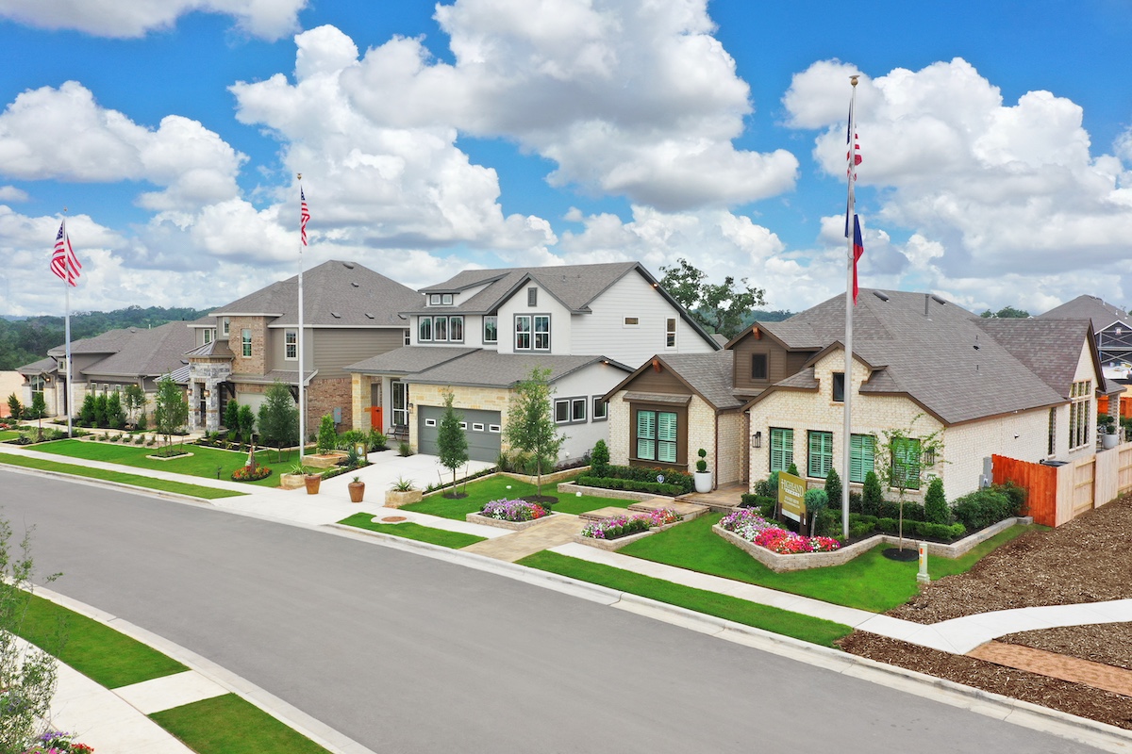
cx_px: 566
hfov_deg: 65.5
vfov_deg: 46.4
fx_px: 880
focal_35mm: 28
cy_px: 377
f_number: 9
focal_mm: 10.26
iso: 100
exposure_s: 1/60
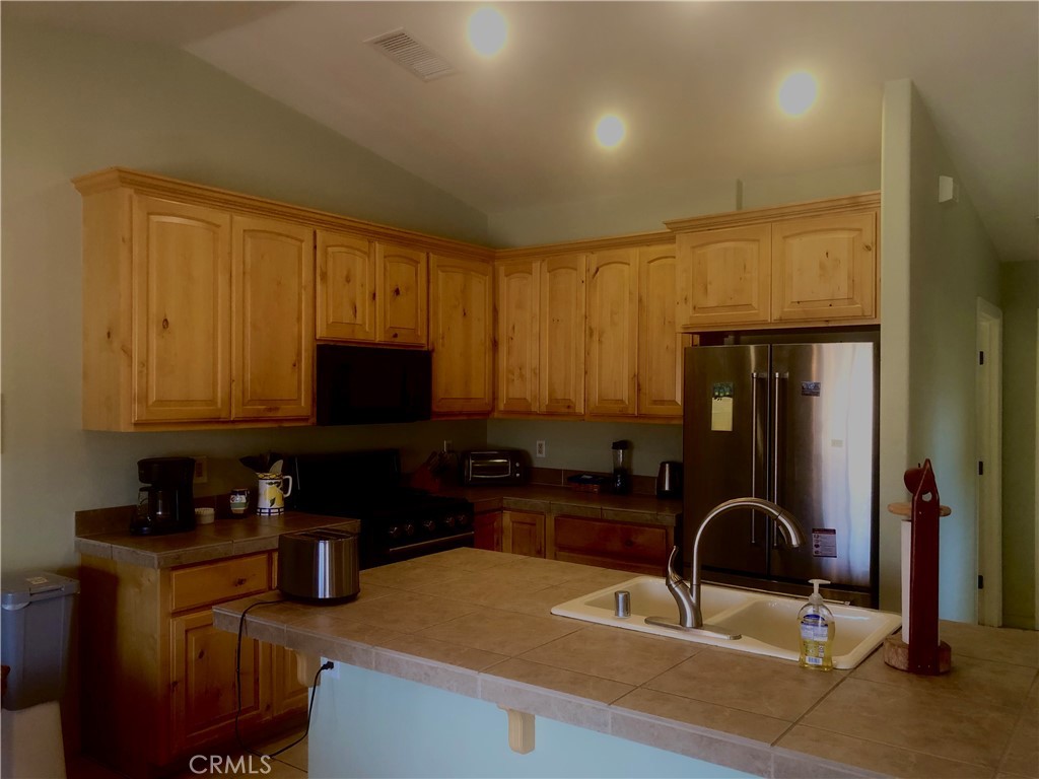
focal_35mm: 28
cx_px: 520
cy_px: 390
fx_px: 840
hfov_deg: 63.4
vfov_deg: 49.7
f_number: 1.8
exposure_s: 1/30
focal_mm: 3.99
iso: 32
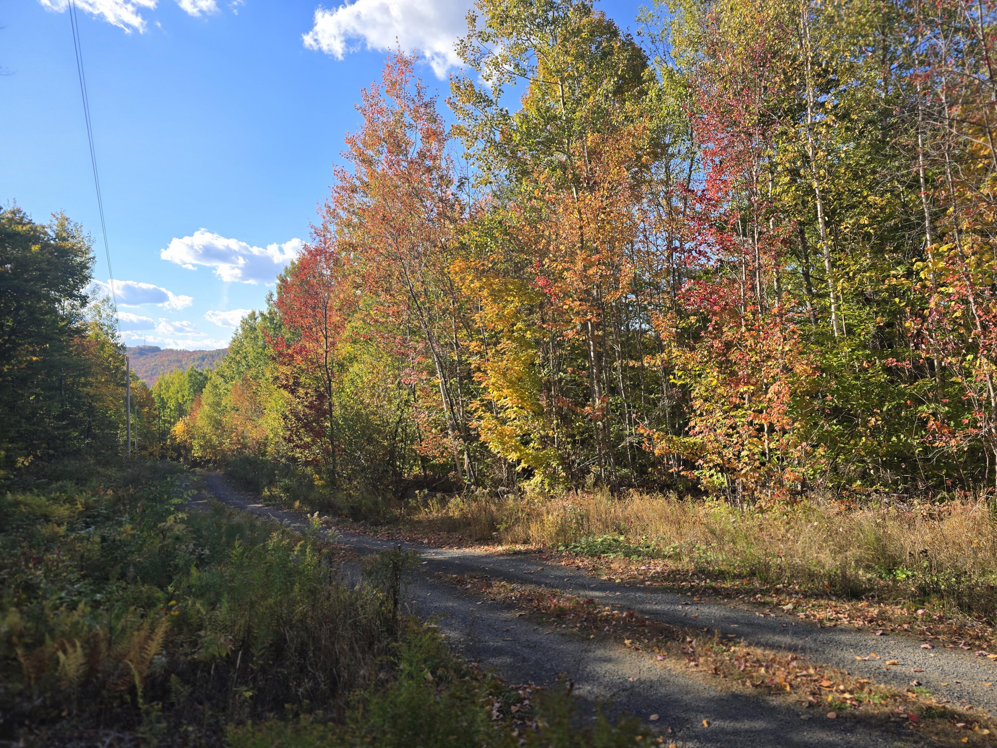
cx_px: 498
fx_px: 662
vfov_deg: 58.9
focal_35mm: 23
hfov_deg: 73.9
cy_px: 374
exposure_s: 1/460
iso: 12
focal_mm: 6.3
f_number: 1.7
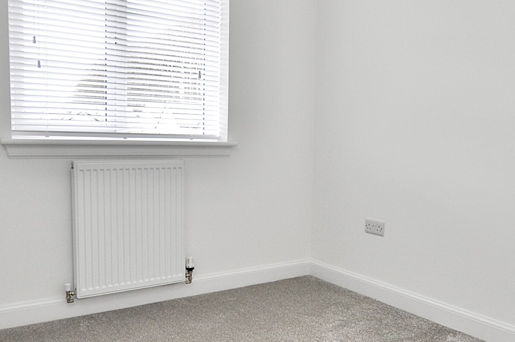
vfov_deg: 41.0
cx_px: 273
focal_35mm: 32
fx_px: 457
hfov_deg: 58.7
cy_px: 173
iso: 400
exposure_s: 1/100
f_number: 5
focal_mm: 10
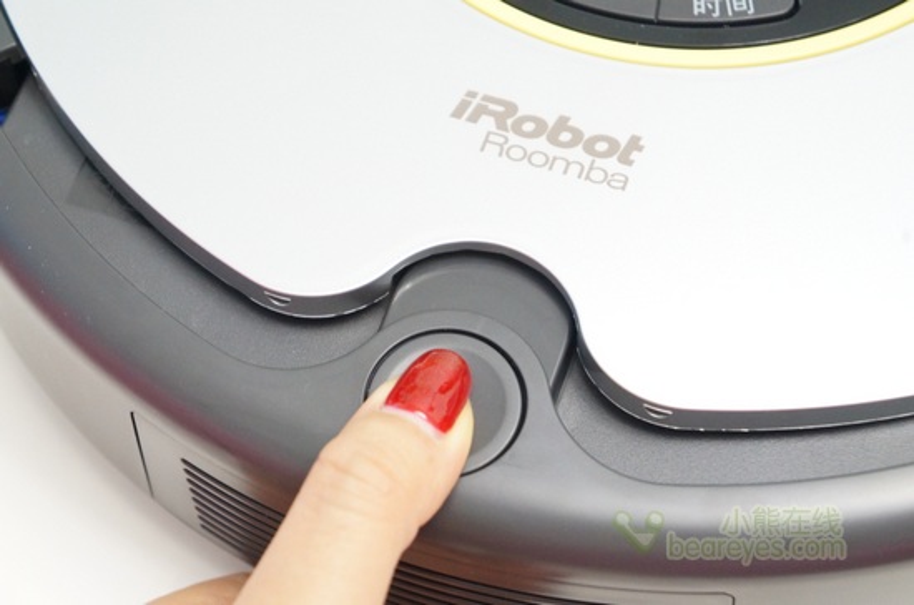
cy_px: 302
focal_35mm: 81
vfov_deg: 16.8
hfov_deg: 25.1
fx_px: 2052
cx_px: 457
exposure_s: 1/30
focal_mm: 54
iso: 3200
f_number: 5.6
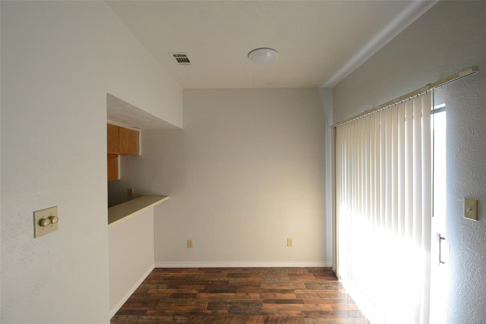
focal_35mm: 15
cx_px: 243
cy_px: 162
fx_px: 202
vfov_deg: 77.3
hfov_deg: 100.4
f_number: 5.6
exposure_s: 1/160
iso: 2500
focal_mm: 15
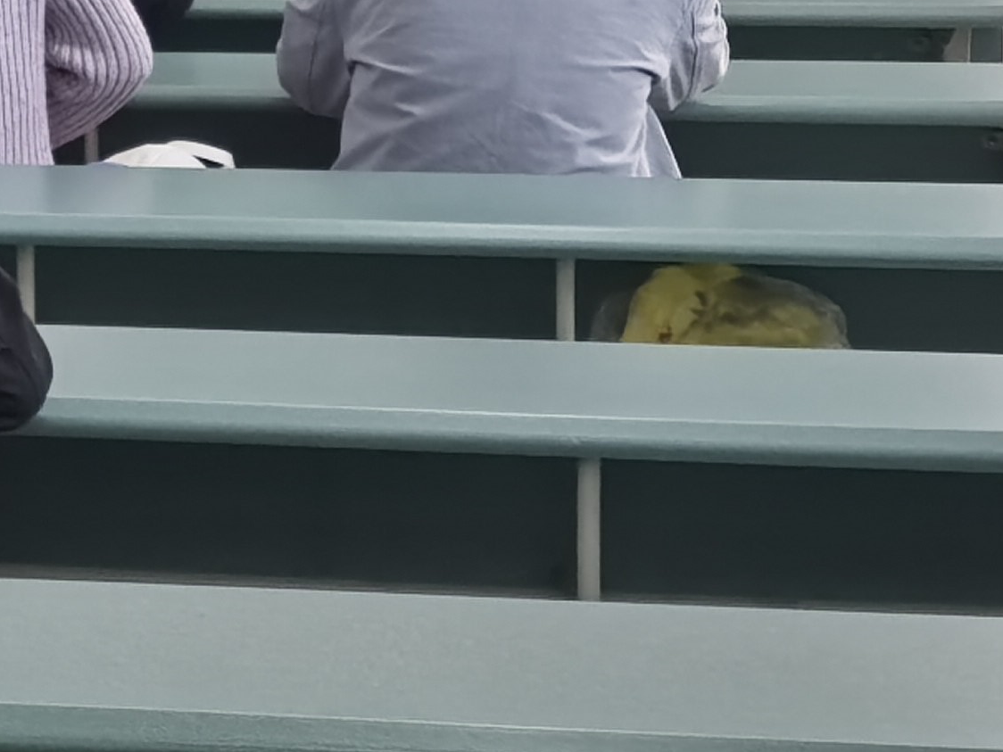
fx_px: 4752
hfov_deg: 11.4
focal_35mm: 164
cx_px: -630
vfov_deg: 9.0
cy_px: -72
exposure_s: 1/120
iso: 50
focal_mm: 5.75
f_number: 1.4
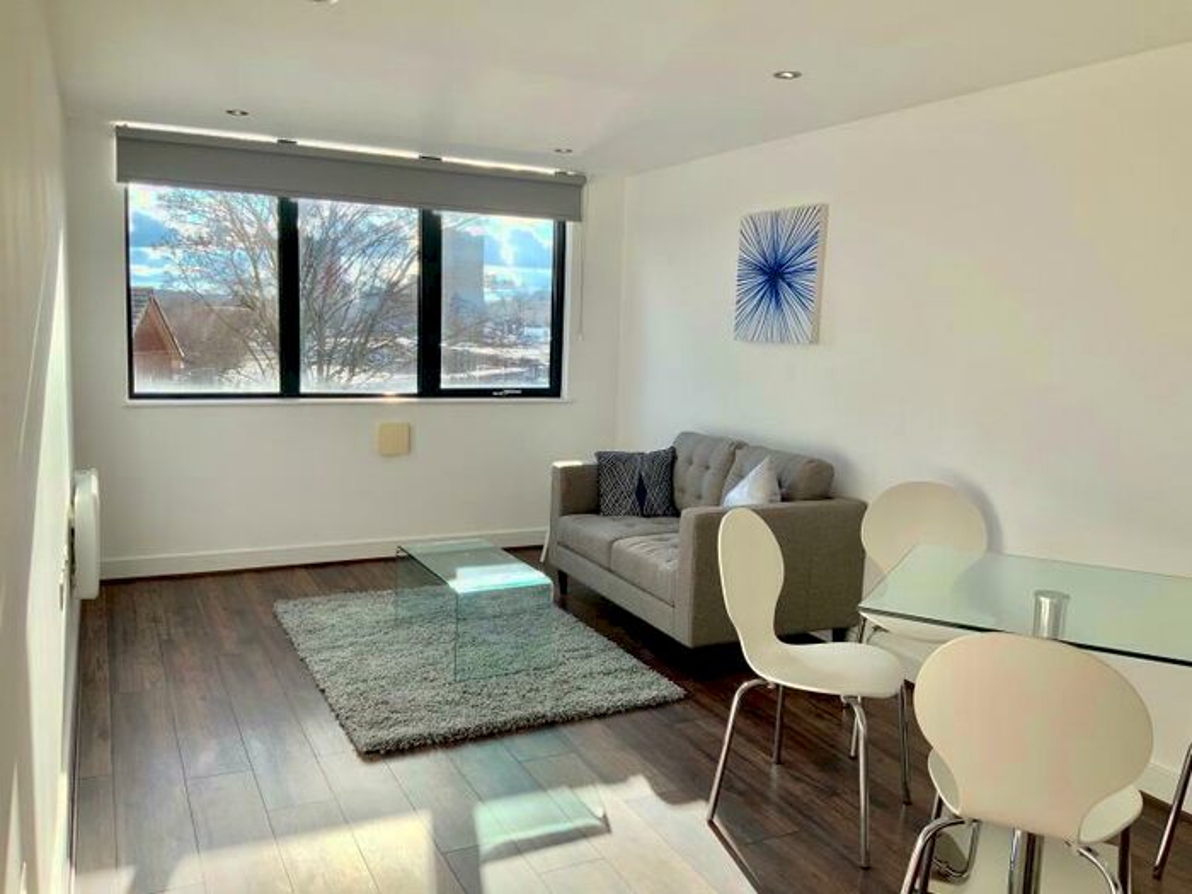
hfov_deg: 61.7
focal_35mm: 29
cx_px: 596
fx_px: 999
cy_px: 447
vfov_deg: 48.2
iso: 16
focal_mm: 3
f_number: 1.8
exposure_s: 1/454
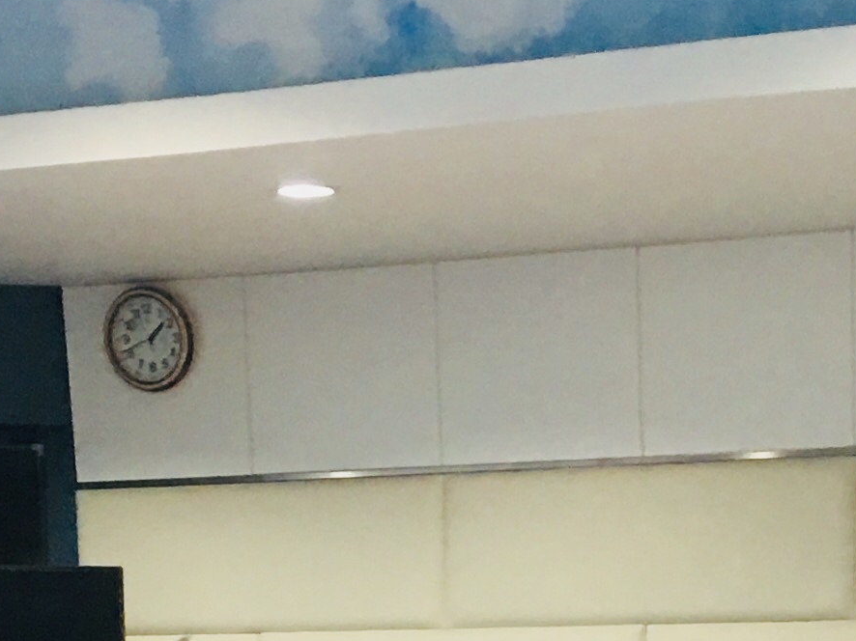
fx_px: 3263
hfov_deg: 14.8
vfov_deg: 10.4
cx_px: 746
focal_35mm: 132
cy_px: 1252
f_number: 2.2
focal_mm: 4.15
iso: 64
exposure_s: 1/17
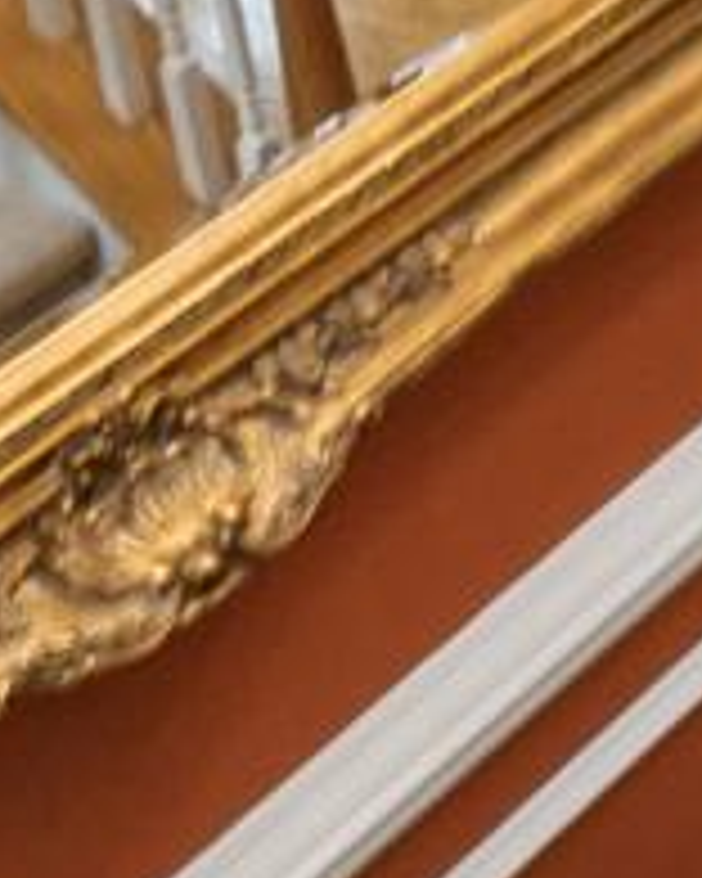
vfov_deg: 10.8
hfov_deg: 8.1
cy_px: -1069
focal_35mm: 158
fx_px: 4103
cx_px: 2259
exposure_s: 1/3
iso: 200
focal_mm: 16
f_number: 11
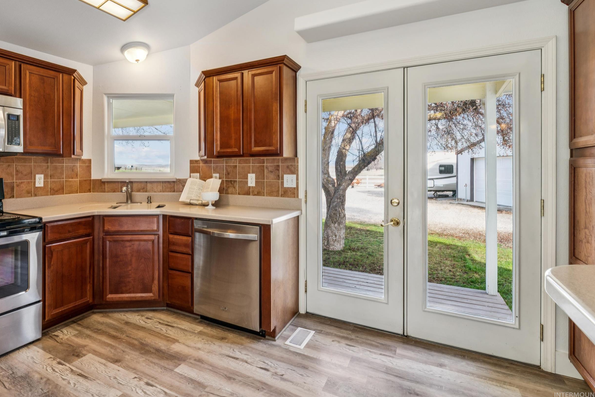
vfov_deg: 62.2
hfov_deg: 83.5
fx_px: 327
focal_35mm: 20
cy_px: 169
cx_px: 234
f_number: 13
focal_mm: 15.6
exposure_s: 1/13
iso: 400
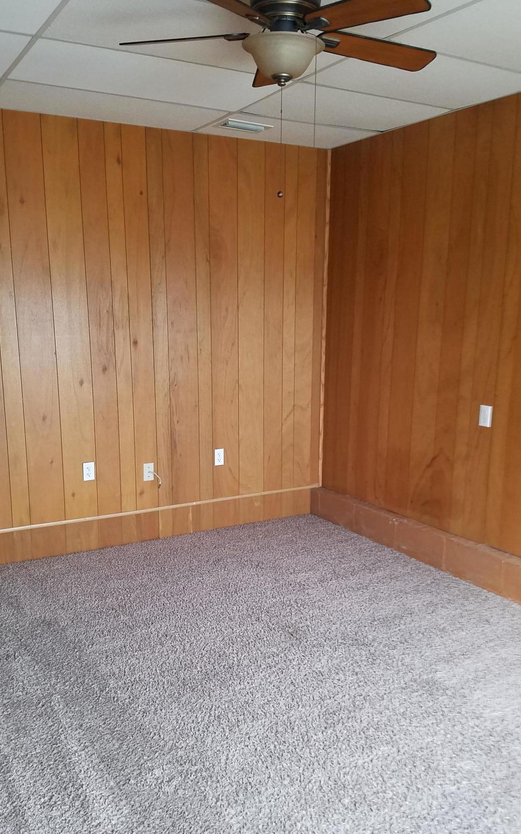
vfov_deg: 61.1
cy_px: 462
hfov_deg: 40.6
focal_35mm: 31
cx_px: 245
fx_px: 704
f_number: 1.7
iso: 160
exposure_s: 1/40
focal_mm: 4.2
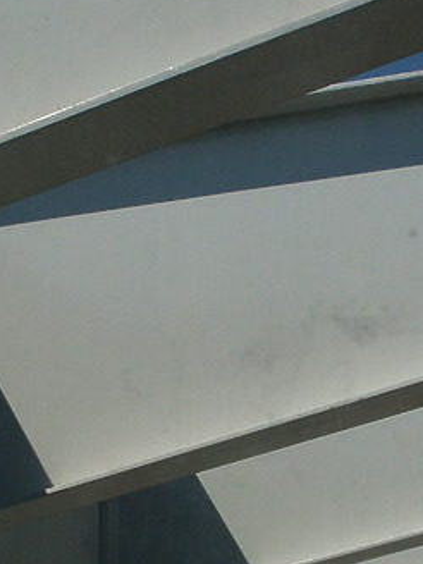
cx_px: 27
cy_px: 377
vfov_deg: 20.4
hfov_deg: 15.2
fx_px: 1564
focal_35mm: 96
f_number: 6.7
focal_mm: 7.18
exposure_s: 1/500
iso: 64
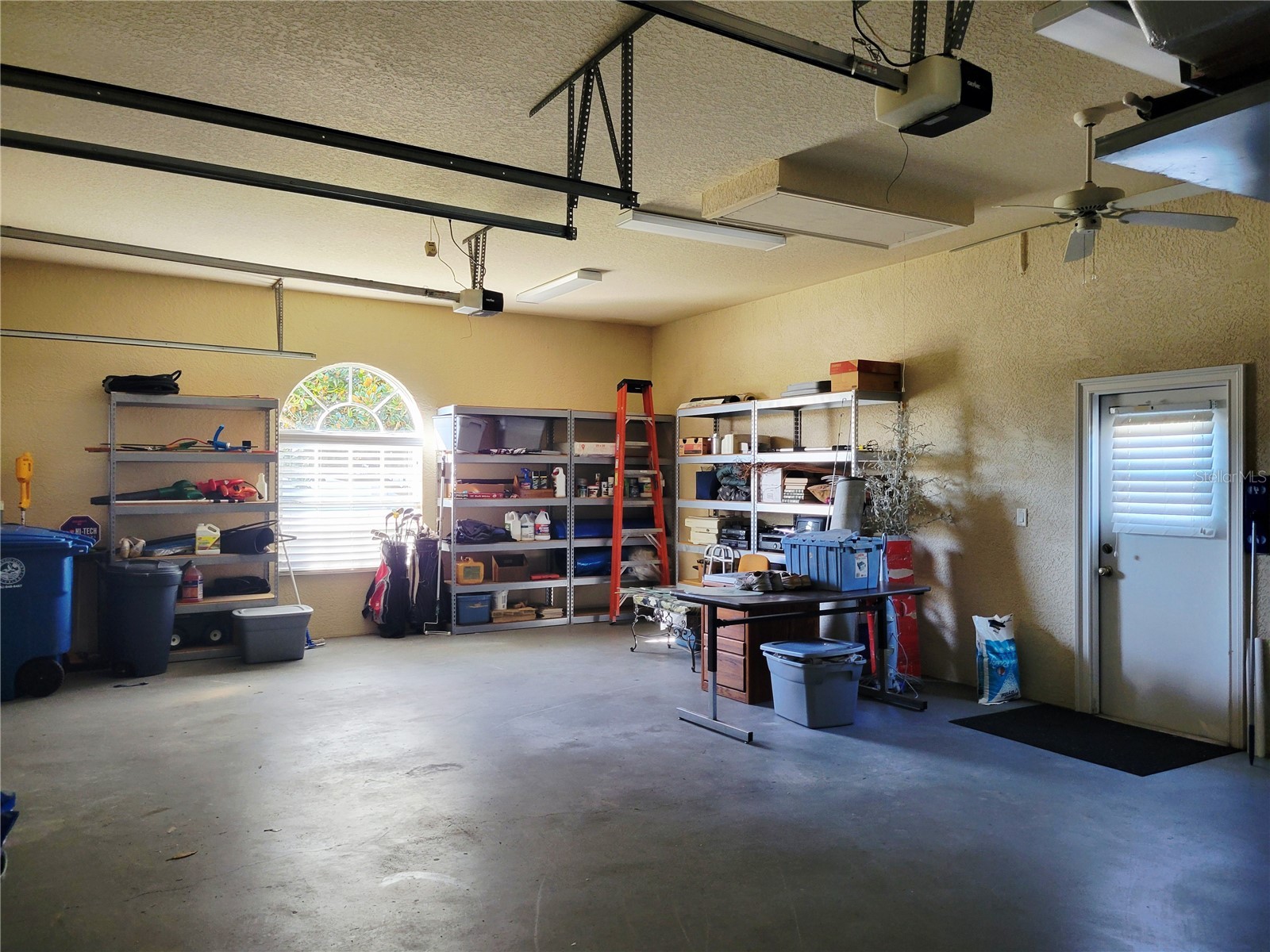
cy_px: 476
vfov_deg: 53.1
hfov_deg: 67.3
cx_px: 635
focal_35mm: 26
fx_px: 954
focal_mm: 5.4
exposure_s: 1/40
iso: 200
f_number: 1.8
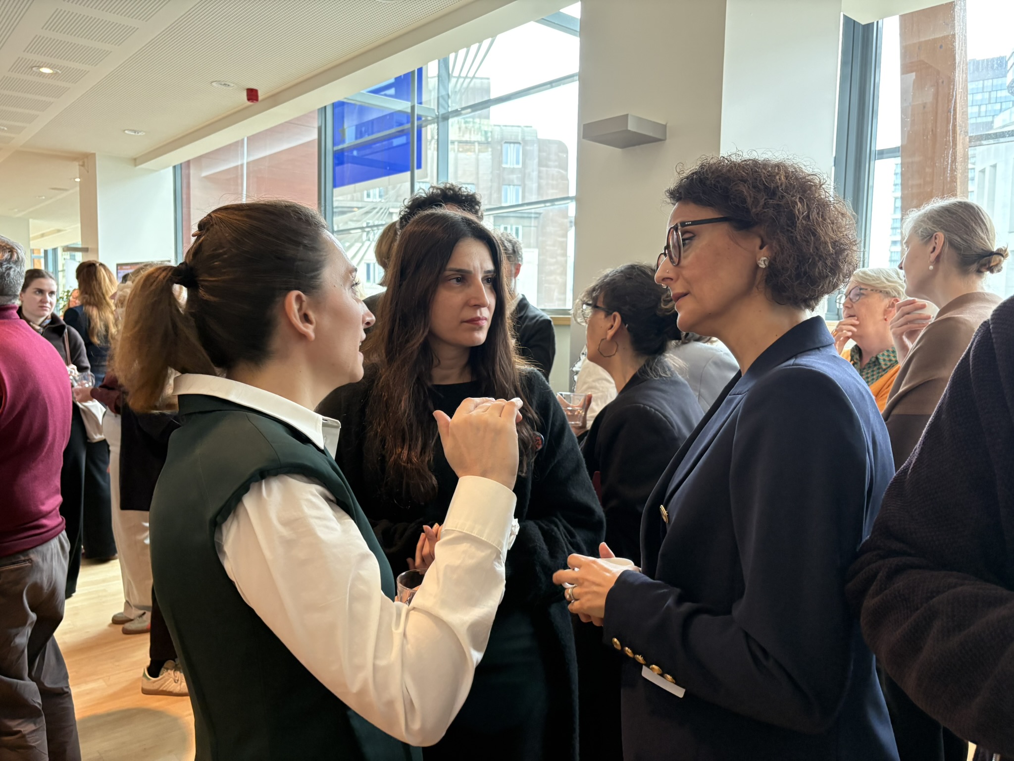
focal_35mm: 26
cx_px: 507
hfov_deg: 67.3
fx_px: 762
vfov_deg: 53.1
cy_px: 380
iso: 250
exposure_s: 1/52
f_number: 1.6
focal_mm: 5.96
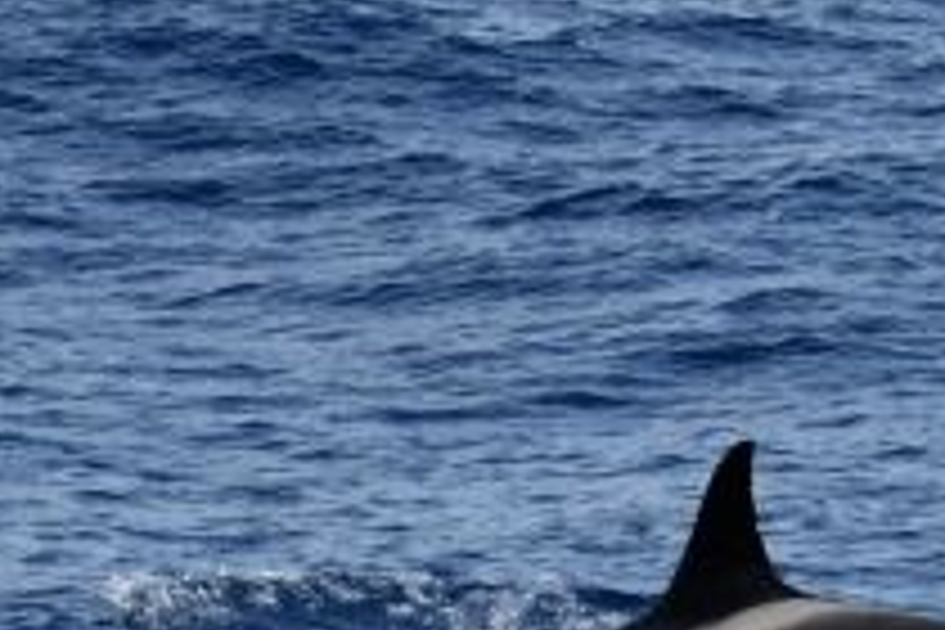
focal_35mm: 552
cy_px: 1195
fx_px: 14489
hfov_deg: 3.7
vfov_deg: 2.5
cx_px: 711
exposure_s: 1/8000
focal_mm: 145
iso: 640
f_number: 5
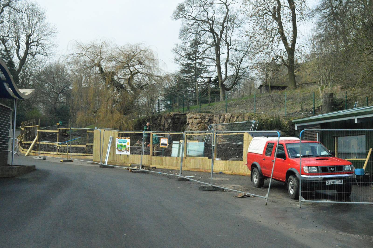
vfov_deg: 30.8
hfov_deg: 45.0
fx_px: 450
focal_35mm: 44
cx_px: 186
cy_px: 124
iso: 6400
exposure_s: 1/4000
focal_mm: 29
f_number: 13
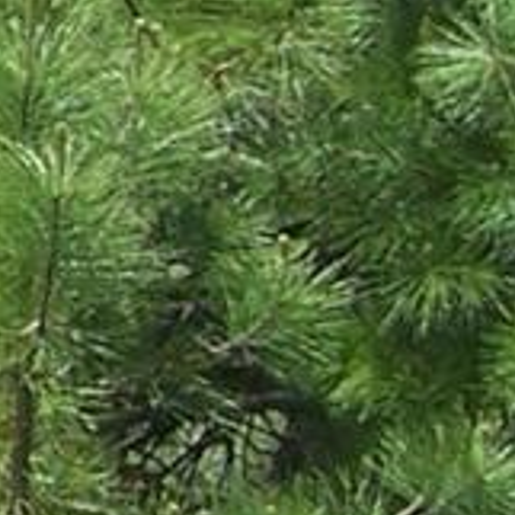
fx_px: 5252
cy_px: -203
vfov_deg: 5.6
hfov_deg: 4.8
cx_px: -1878
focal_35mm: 312
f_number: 2.8
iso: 80
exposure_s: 1/750
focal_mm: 6.3
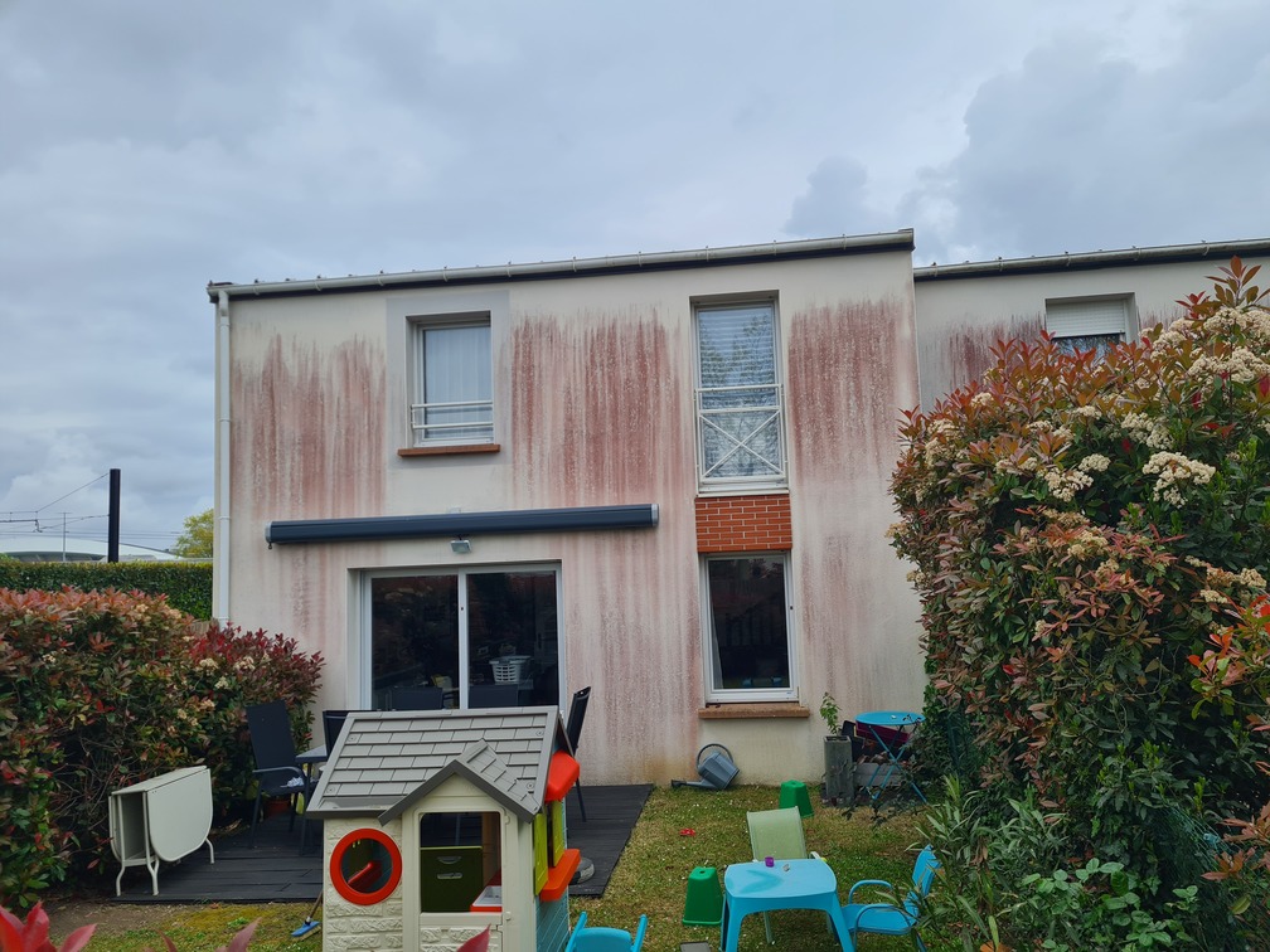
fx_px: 954
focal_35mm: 26
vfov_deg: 53.1
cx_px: 635
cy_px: 476
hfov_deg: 67.3
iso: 50
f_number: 1.8
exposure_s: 1/1568
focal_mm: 5.4
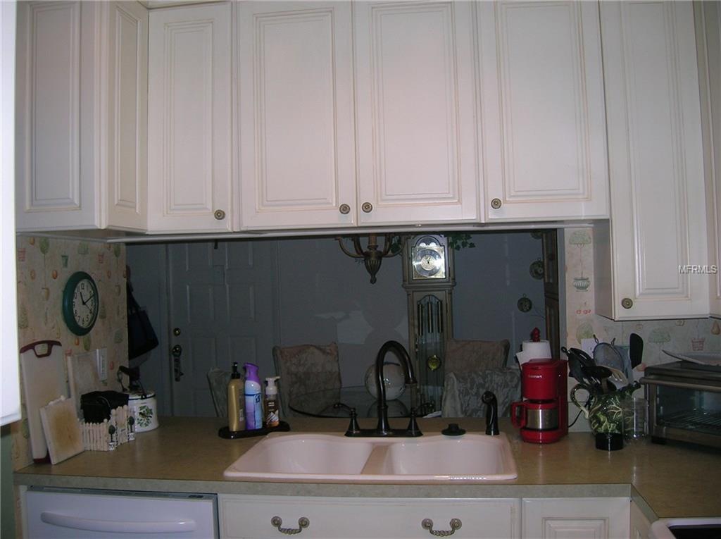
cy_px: 270
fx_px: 707
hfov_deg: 54.0
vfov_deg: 41.7
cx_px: 360
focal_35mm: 34
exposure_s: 1/60.1
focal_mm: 5.7
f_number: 2.9
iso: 50
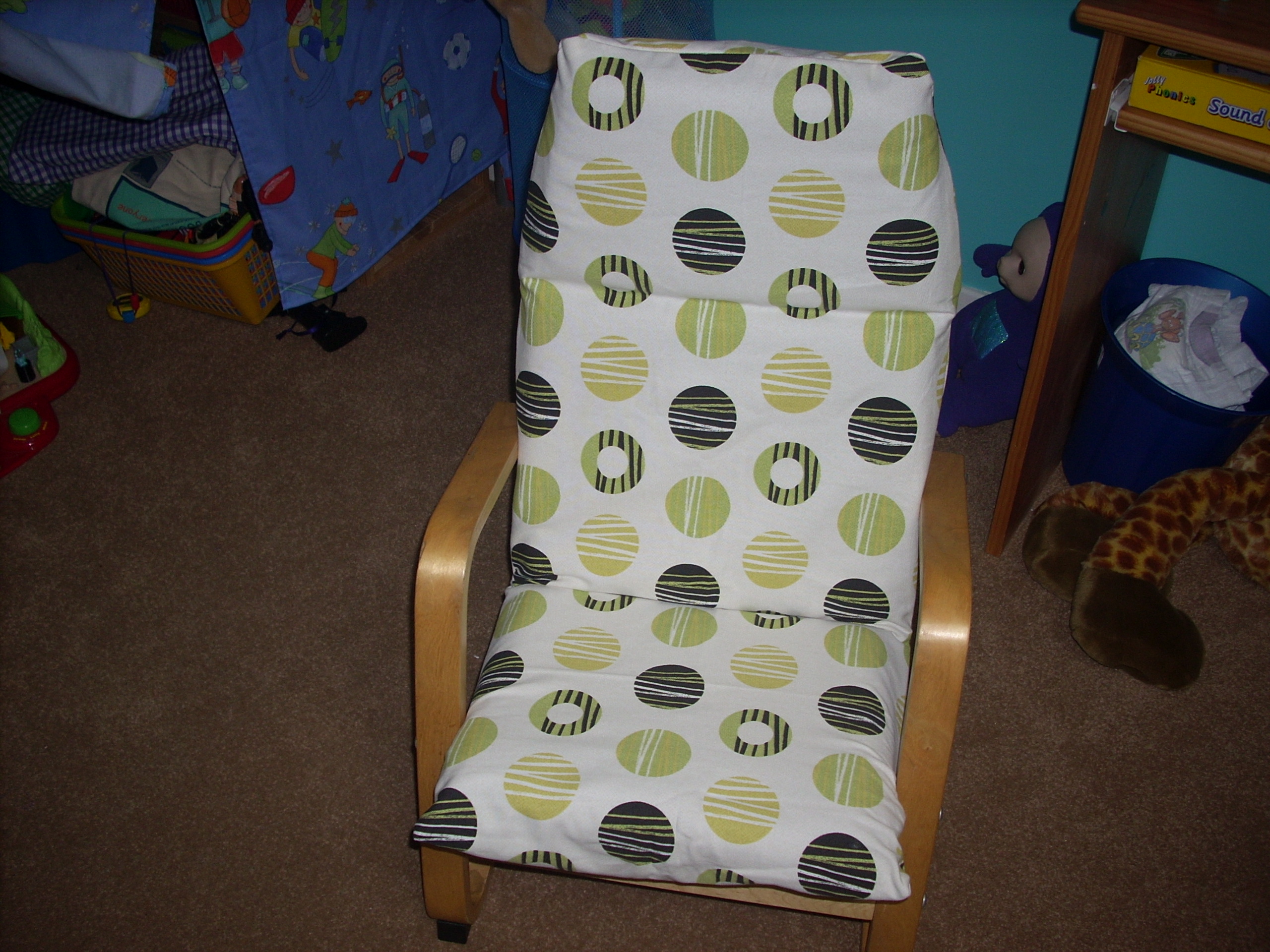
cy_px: 476
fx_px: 1357
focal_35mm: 37
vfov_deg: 38.7
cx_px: 635
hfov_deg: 50.1
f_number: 2.8
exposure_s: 1/30
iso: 64
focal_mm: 6.2
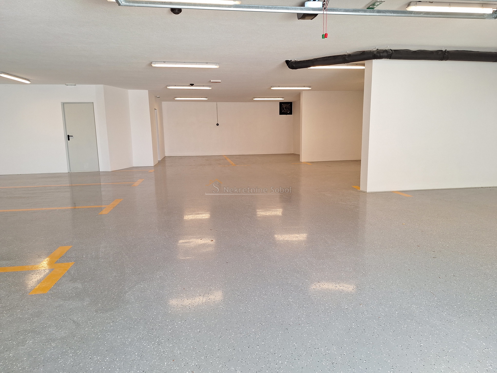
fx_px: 330
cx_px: 248
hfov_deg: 73.9
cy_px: 186
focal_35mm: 23
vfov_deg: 58.9
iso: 64
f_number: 1.8
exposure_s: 1/100
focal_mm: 5.54
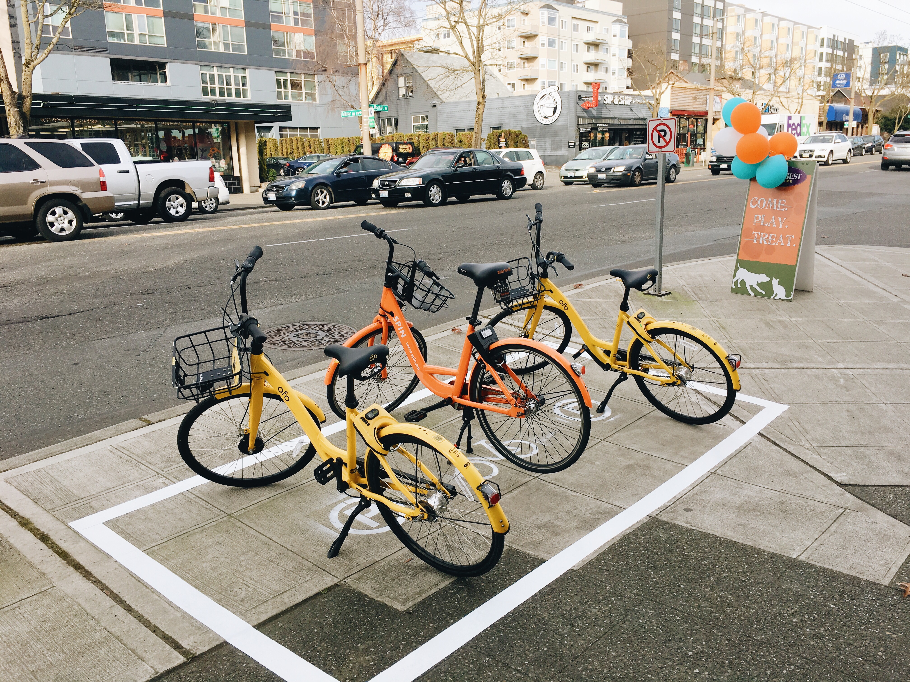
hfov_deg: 61.7
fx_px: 762
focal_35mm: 29
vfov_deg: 48.2
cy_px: 341
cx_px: 455
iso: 25
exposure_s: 1/450
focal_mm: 4.15
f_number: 2.2
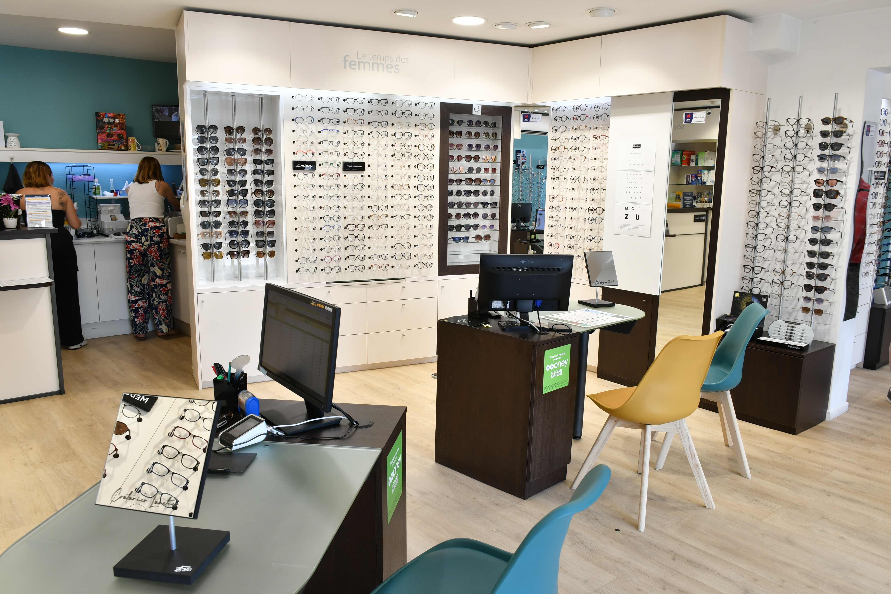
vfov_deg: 47.9
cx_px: 446
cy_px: 297
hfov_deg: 67.4
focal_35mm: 27
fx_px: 668
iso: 320
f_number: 6.3
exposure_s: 1/60
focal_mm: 18
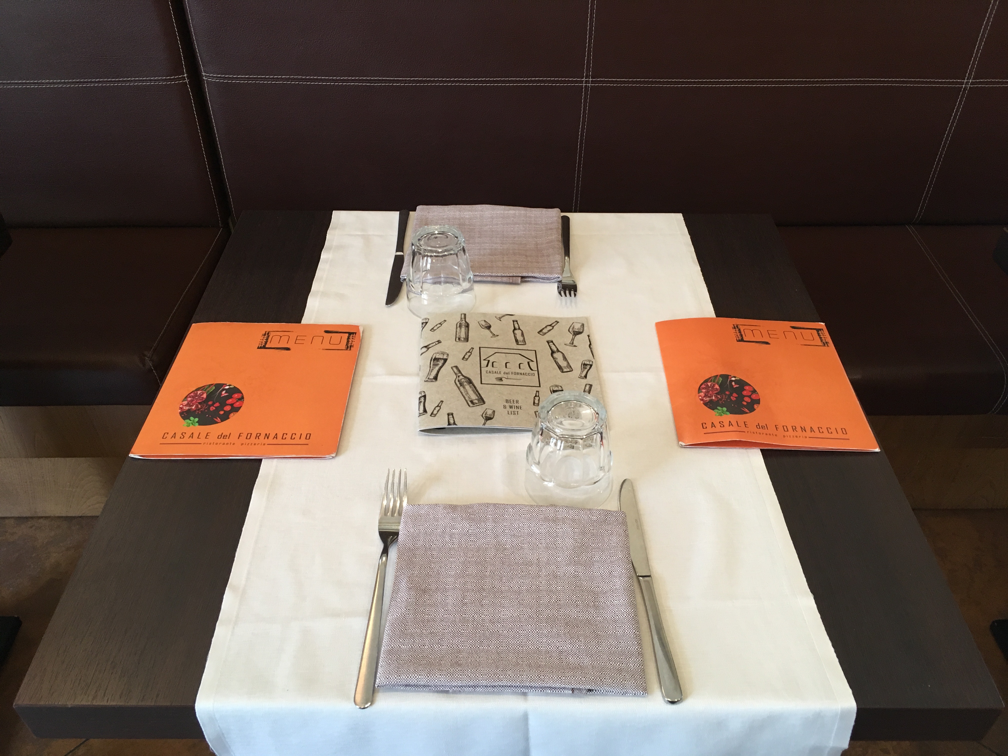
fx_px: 844
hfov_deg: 61.7
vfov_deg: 48.2
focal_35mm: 29
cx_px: 504
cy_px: 378
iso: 125
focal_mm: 4.15
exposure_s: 1/33
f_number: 2.2
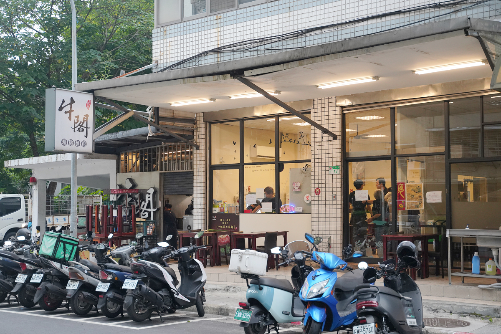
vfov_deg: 27.0
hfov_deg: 39.6
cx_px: 250
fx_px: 696
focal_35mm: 50
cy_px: 167
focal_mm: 50
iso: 1600
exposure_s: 1/160
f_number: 3.2
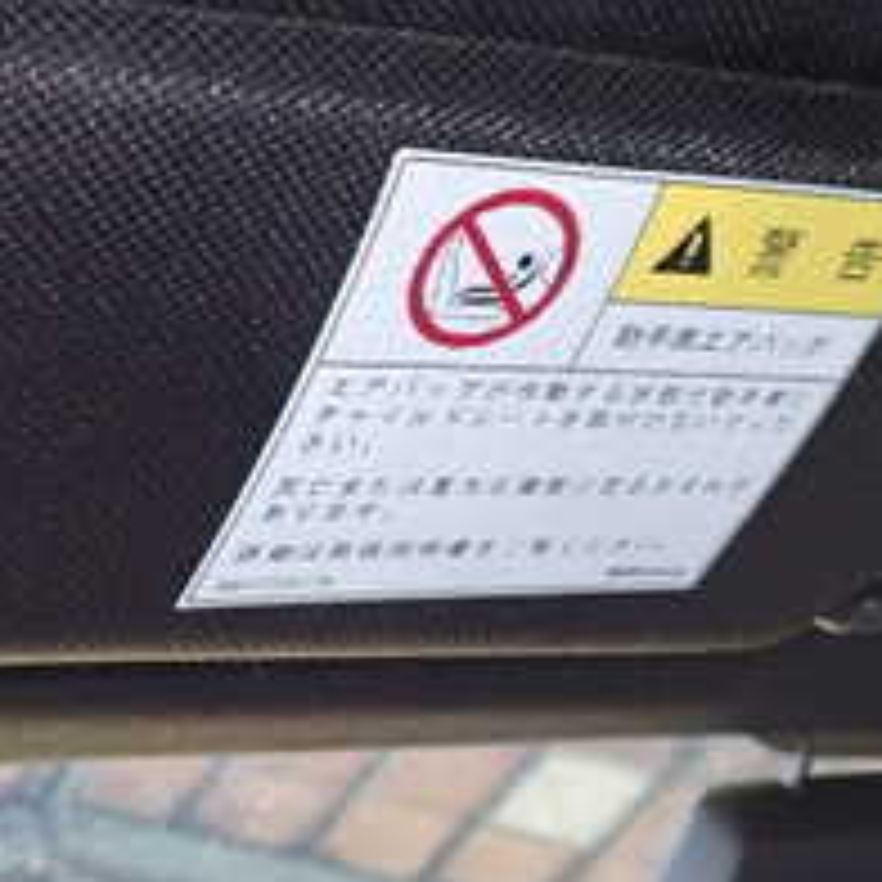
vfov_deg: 21.4
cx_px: 328
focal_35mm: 81
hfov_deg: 21.3
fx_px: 2335
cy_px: 468
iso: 800
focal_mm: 5.4
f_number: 2.3
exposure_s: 1/25
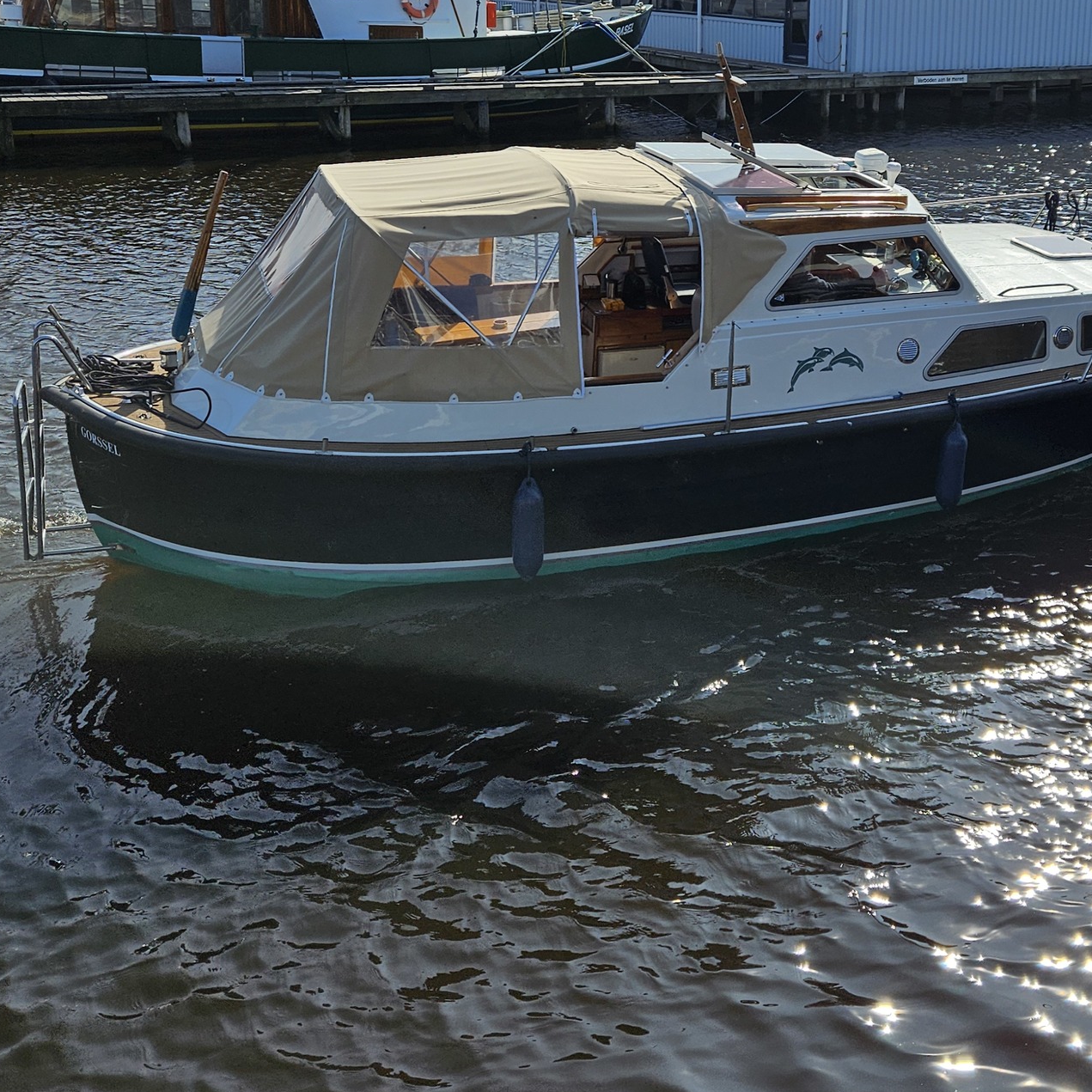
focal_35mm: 40
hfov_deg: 40.9
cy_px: 293
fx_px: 1428
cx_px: 791
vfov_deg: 40.8
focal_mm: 5.4
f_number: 1.8
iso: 25
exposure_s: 1/3336
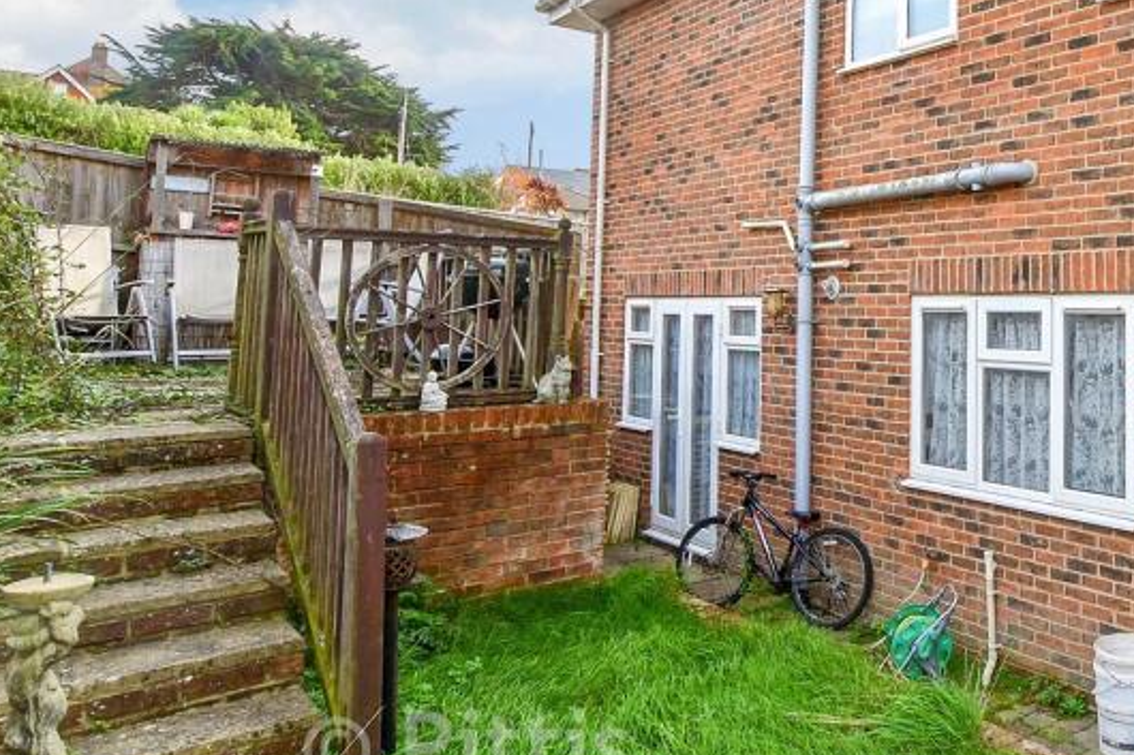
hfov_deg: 55.5
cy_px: 247
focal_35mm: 29
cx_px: 1014
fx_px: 913
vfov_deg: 44.2
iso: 250
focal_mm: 10
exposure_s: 1/125
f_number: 8
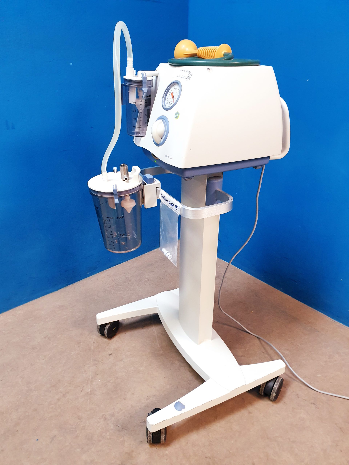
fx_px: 350
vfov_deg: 67.3
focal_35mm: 26
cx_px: 174
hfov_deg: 53.1
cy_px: 232
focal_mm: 4.3
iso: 320
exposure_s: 1/50
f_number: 2.4
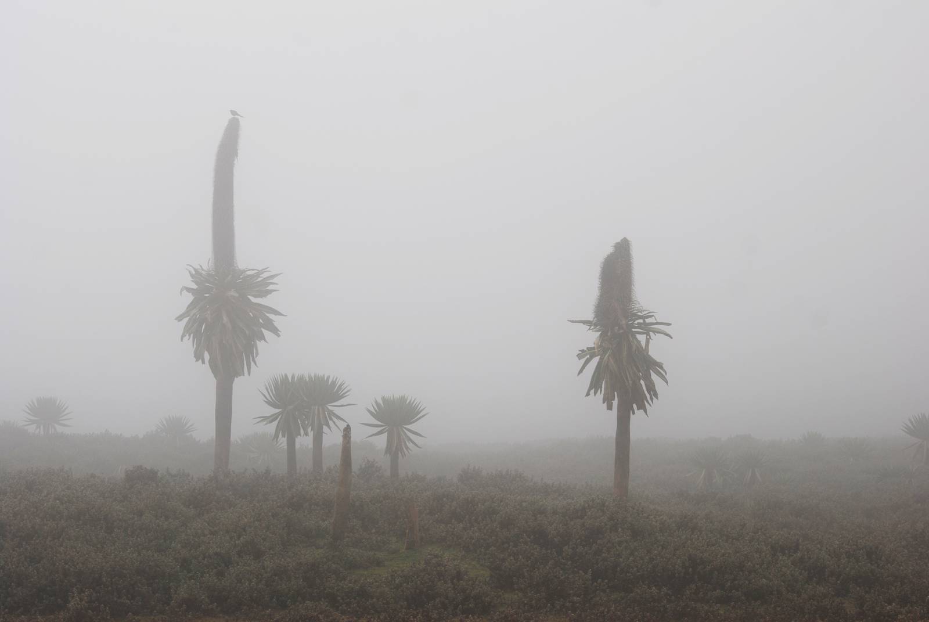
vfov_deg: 13.1
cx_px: 464
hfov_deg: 19.4
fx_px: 2713
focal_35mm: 105
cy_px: 311
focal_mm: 70
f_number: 5.6
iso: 110
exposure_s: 1/500
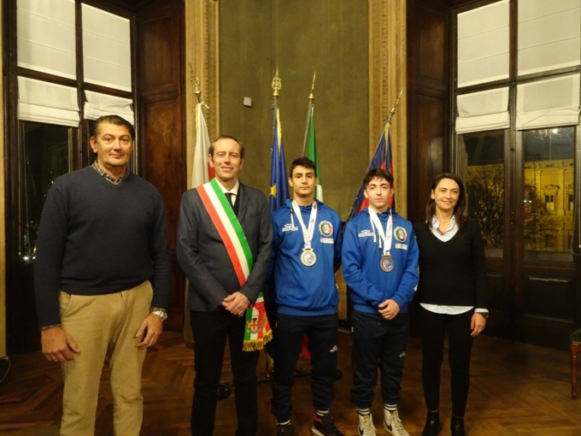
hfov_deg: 71.6
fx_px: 403
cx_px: 290
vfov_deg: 56.8
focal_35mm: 24
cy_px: 218
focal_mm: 4.1
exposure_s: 1/13
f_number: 3.5
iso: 800
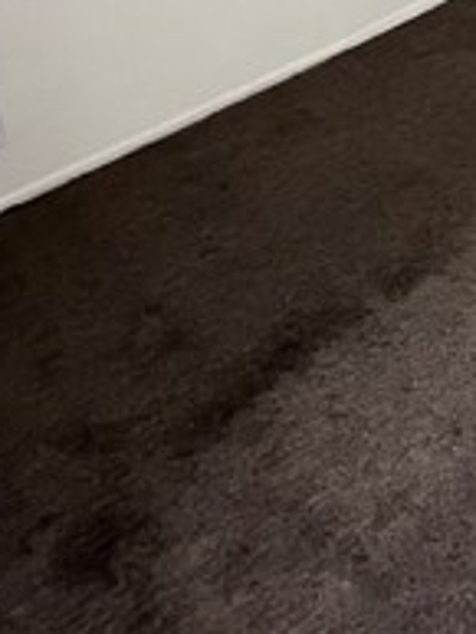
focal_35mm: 43
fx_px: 788
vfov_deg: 29.6
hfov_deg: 26.0
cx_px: 693
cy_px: -283
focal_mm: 1.57
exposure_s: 1/60
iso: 500
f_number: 1.8
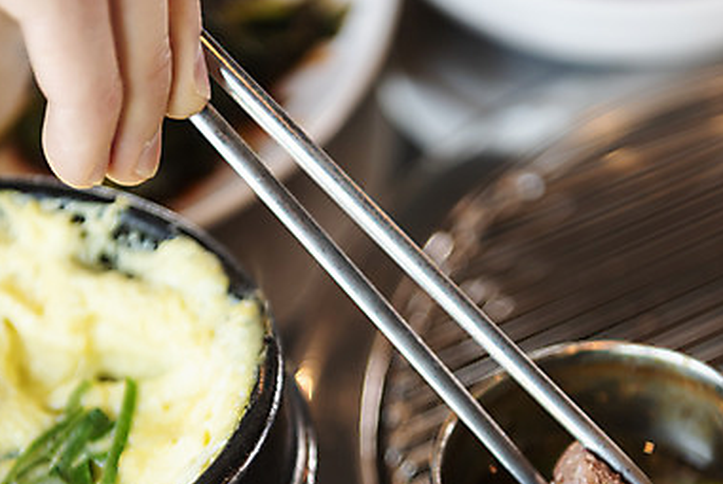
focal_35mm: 110
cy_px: 376
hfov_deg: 18.5
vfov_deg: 12.4
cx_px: 449
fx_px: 2212
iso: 640
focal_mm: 70
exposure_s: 1/160
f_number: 2.8
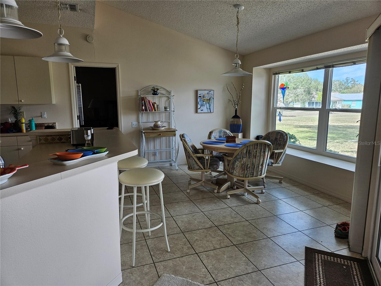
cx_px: 190
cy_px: 143
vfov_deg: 58.9
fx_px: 253
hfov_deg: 73.9
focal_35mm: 23
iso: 40
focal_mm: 5.4
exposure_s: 1/120
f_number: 1.8
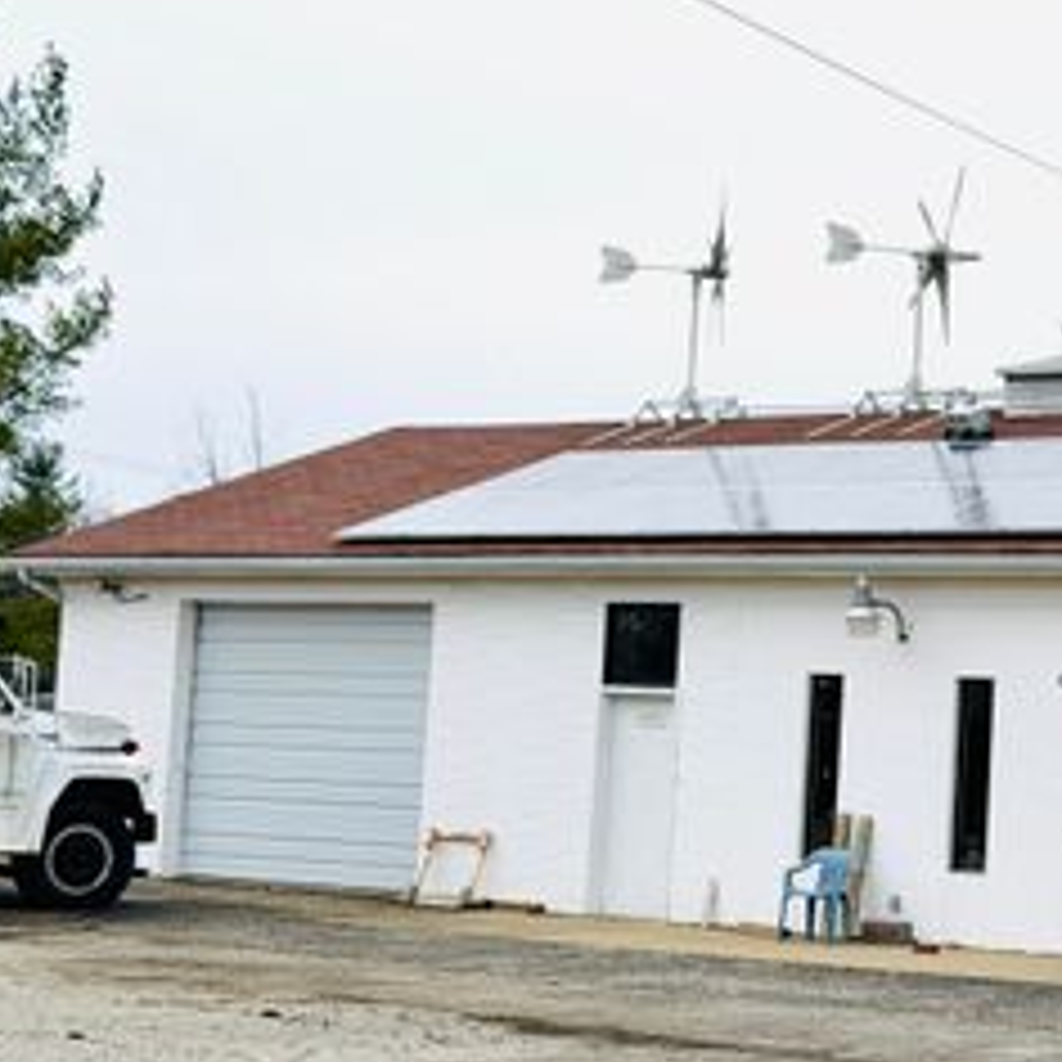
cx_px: 1035
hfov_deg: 18.8
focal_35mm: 90
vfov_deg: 19.3
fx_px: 3124
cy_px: 506
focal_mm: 6.76
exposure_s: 1/2667
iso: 64
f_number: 1.78
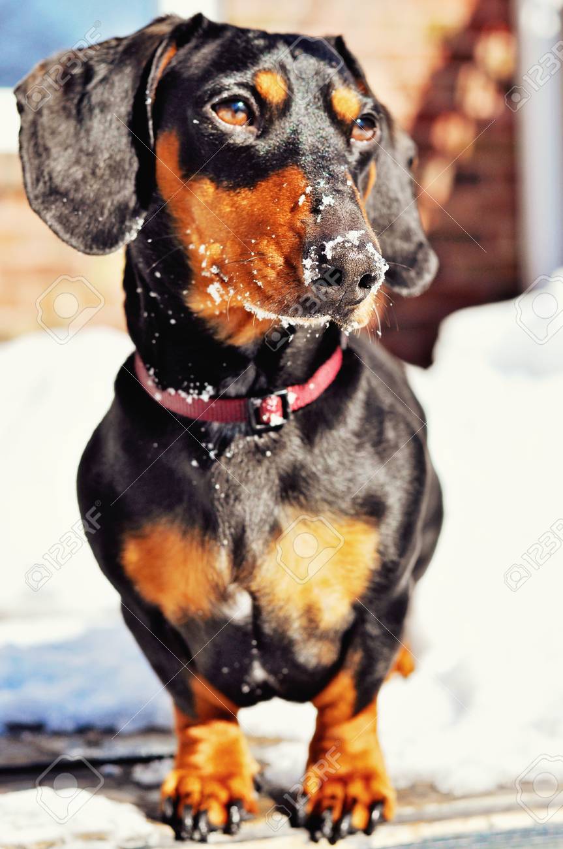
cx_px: 282
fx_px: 1764
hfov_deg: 18.1
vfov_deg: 27.0
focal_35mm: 75
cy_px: 424
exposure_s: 1/1600
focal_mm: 50
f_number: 4.5
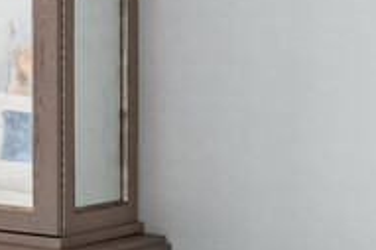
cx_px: -532
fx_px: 1148
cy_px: 73
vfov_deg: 12.4
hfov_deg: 13.5
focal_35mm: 110
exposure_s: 1/4
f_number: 20
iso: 800
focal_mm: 14
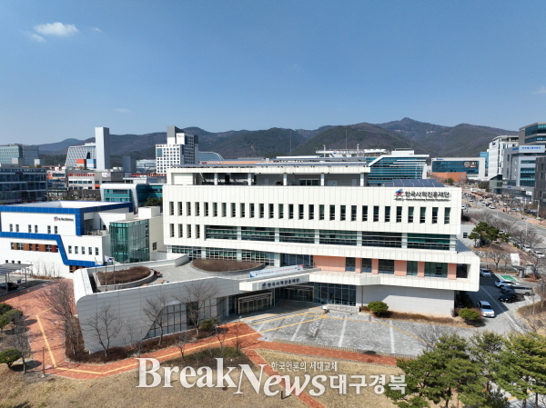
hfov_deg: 71.6
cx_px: 273
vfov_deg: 56.7
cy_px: 204
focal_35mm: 24
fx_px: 378
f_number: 2.8
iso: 100
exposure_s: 1/2000
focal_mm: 12.29
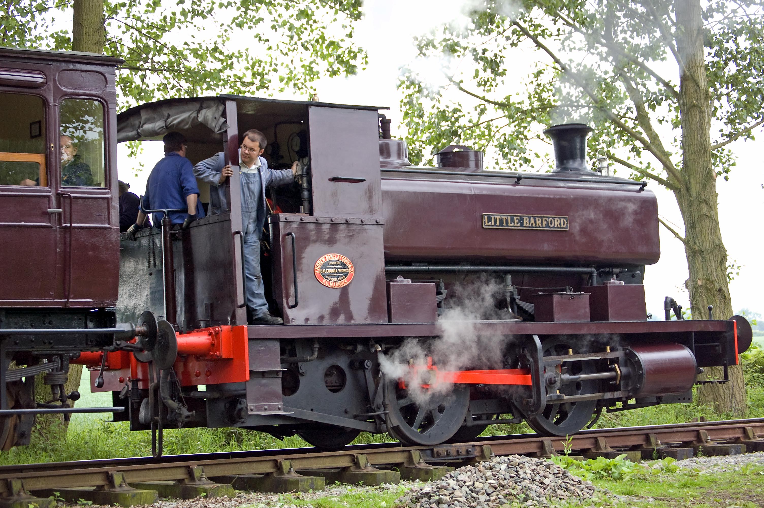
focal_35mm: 82
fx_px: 1749
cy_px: 254
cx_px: 382
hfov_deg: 24.6
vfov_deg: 16.5
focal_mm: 55
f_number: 4
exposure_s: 1/80
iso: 800
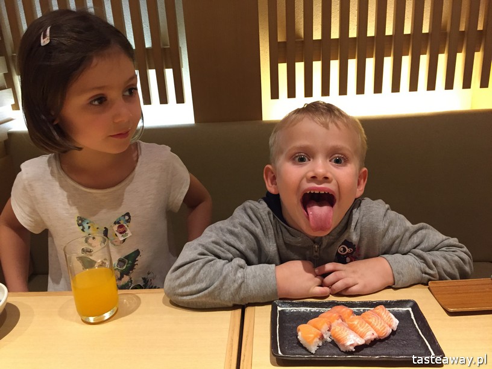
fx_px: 412
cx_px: 246
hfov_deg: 61.7
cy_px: 184
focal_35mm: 29
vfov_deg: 48.2
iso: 200
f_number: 2.2
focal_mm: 4.15
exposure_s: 1/30
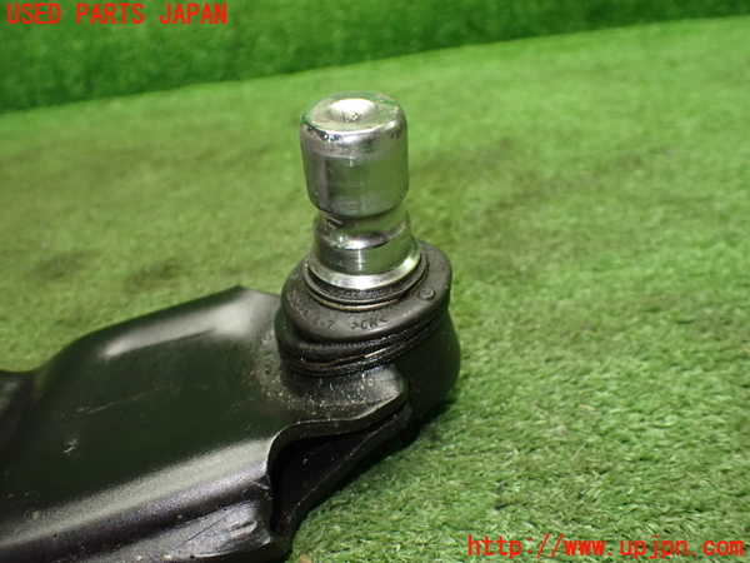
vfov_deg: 46.8
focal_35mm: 30
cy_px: 282
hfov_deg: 60.0
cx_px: 375
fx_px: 650
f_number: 2.3
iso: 800
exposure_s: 1/125
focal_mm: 5.4
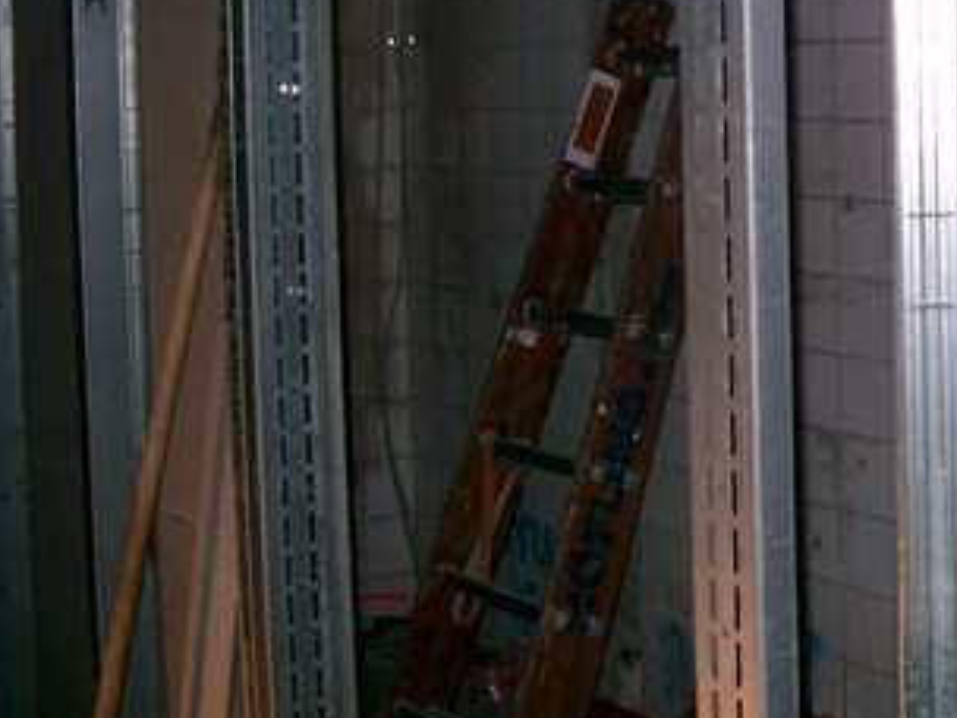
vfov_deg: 19.9
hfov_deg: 25.7
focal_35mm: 73
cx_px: 885
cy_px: 135
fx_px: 2018
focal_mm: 7.6
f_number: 2.6
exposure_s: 1/60
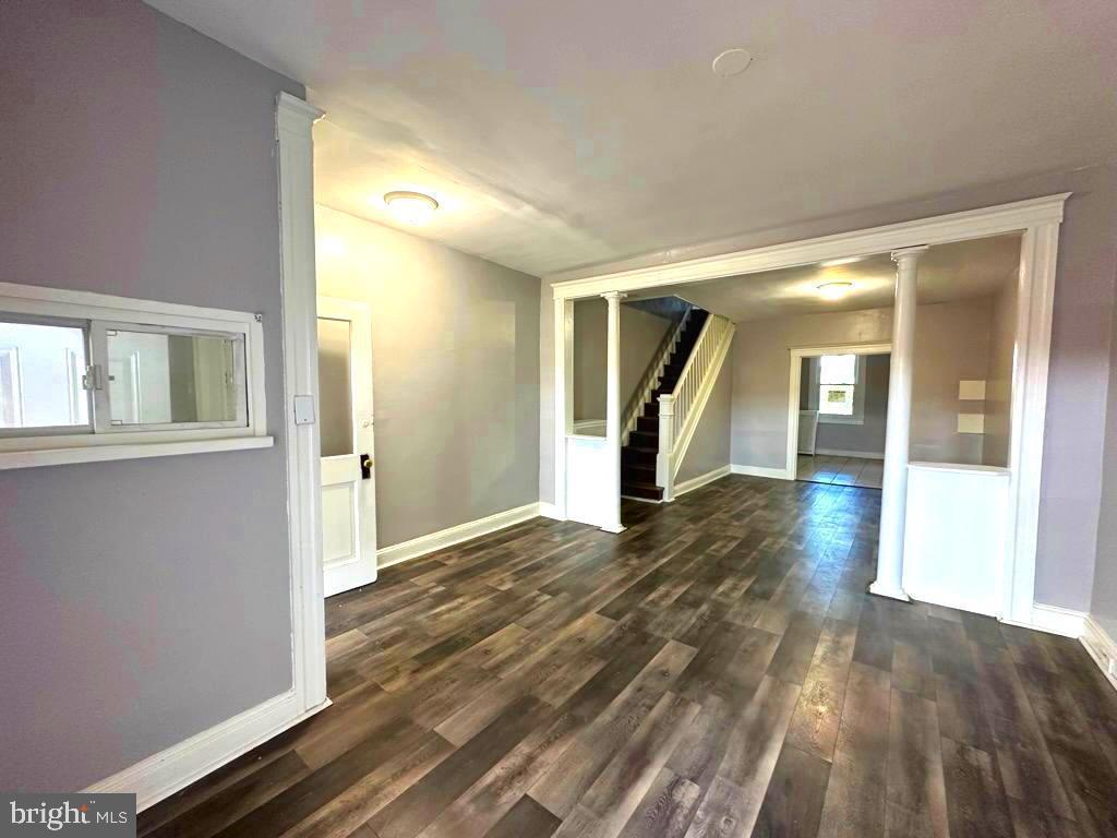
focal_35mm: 14
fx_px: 452
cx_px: 558
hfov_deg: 102.1
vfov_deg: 85.7
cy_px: 419
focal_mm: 2.22
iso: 160
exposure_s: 1/60
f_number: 2.2
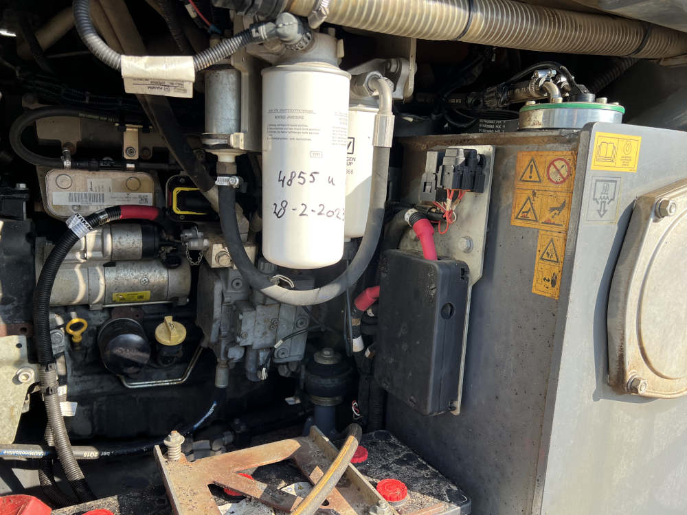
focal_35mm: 26
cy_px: 258
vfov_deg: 53.1
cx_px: 344
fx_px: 516
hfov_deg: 67.3
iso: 50
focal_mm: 5.7
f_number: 1.5
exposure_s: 1/723
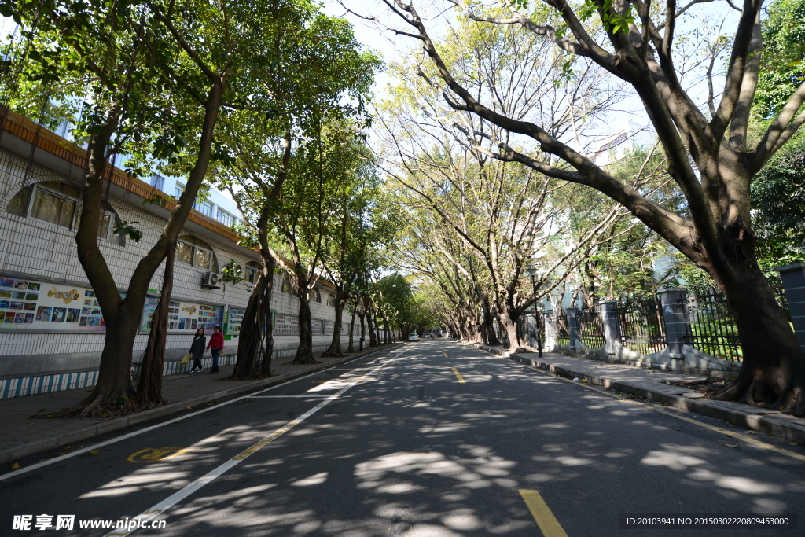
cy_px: 268
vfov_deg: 81.2
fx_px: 313
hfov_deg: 104.2
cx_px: 402
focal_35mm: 14
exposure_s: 1/500
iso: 400
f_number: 4
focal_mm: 14
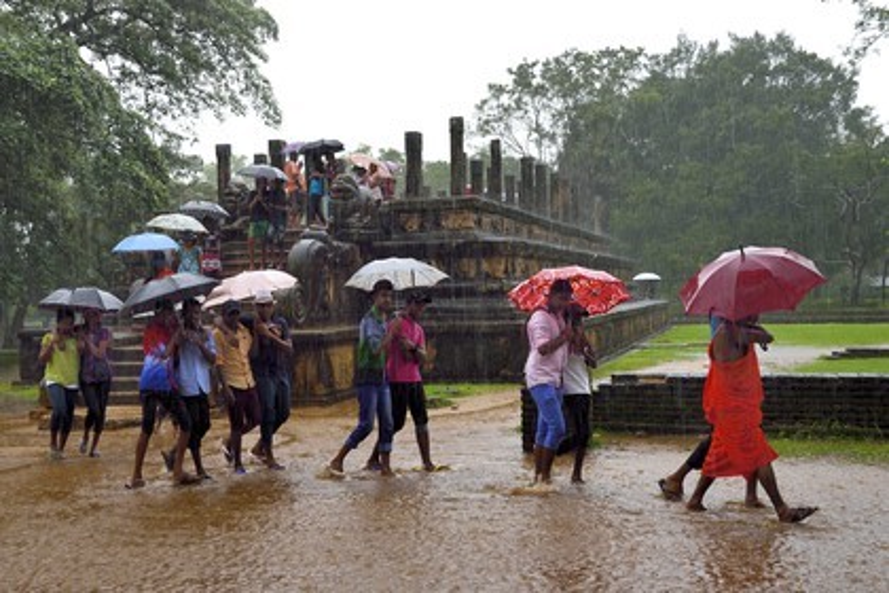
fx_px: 1086
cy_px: 296
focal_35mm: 44
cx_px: 444
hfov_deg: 44.5
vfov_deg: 30.5
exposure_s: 1/100
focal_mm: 44
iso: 1600
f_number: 11
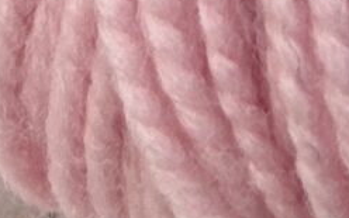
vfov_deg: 3.8
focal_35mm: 284
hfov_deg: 7.3
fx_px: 2701
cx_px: 421
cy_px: -1146
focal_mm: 5.7
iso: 100
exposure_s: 1/121
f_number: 1.5
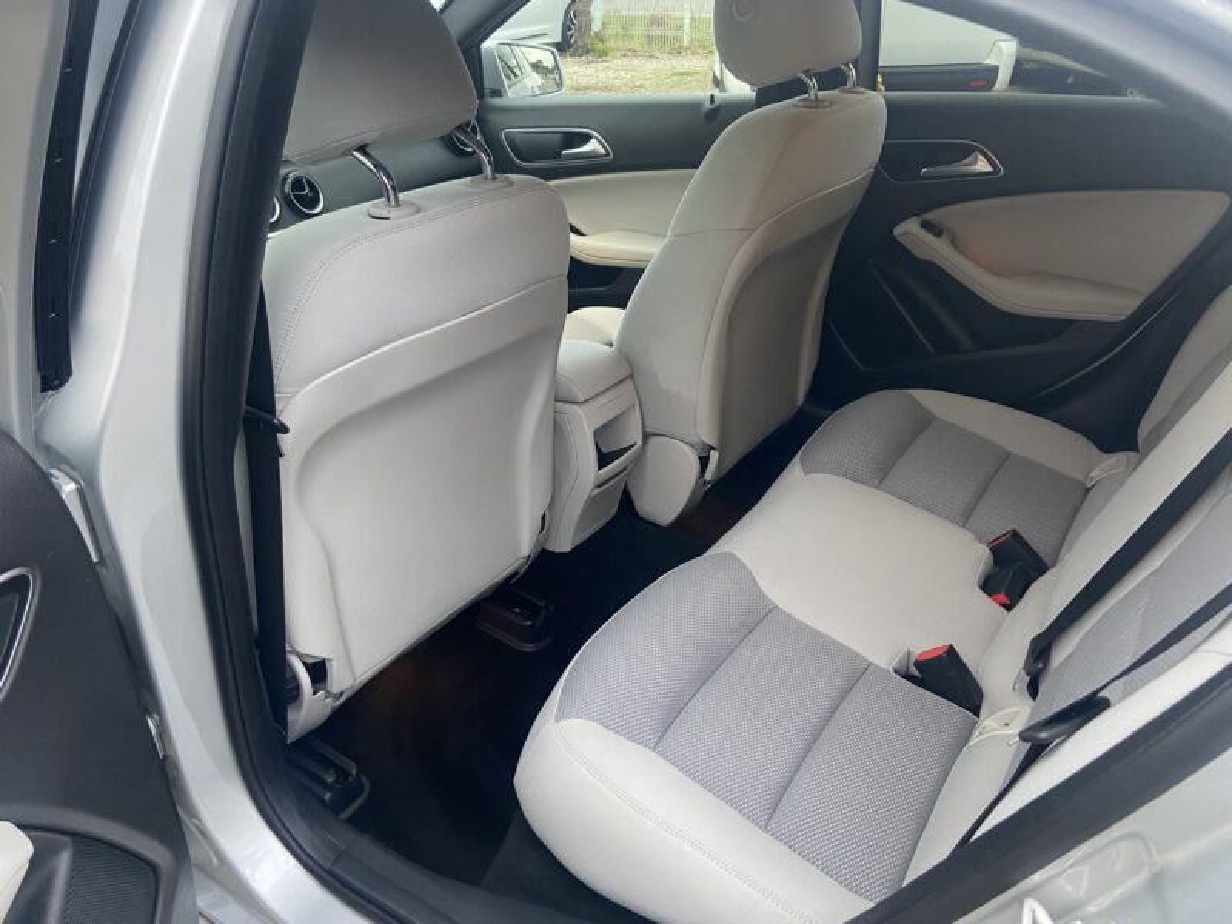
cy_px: 462
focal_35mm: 26
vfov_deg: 53.1
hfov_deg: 67.3
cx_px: 616
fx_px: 925
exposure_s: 1/60
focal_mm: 4.25
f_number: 1.8
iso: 200
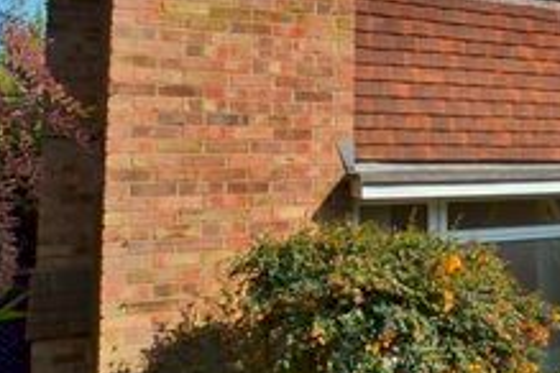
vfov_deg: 27.7
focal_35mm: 48
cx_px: 726
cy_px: 101
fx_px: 747
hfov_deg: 31.7
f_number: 8
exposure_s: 1/250
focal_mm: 10
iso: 100
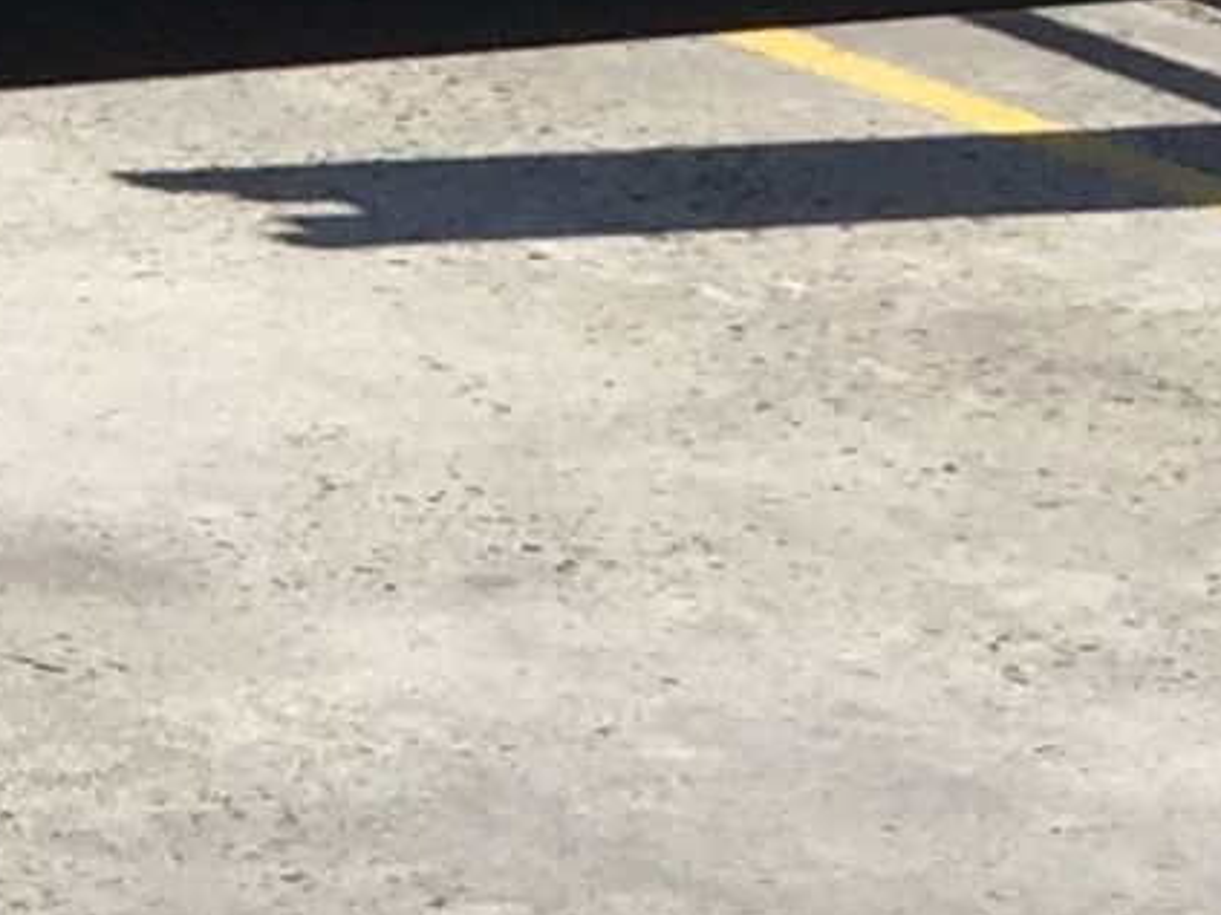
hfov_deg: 8.0
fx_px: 7899
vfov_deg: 6.6
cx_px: -1891
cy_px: 1253
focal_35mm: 224
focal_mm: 4.15
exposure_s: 1/2083
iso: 32
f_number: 2.2
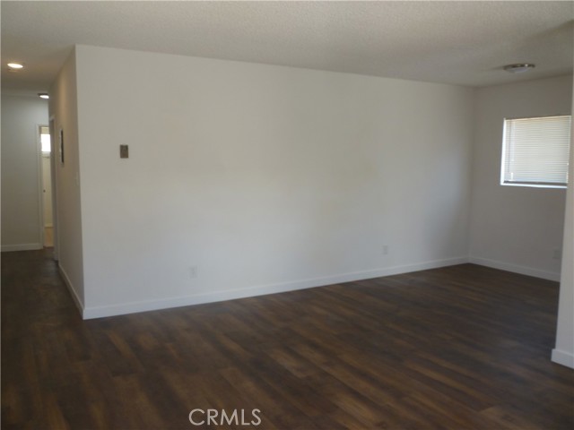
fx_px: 481
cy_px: 215
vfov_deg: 48.2
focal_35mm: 29
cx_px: 287
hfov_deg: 61.7
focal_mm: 5.2
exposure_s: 1/50
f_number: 3.3
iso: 80
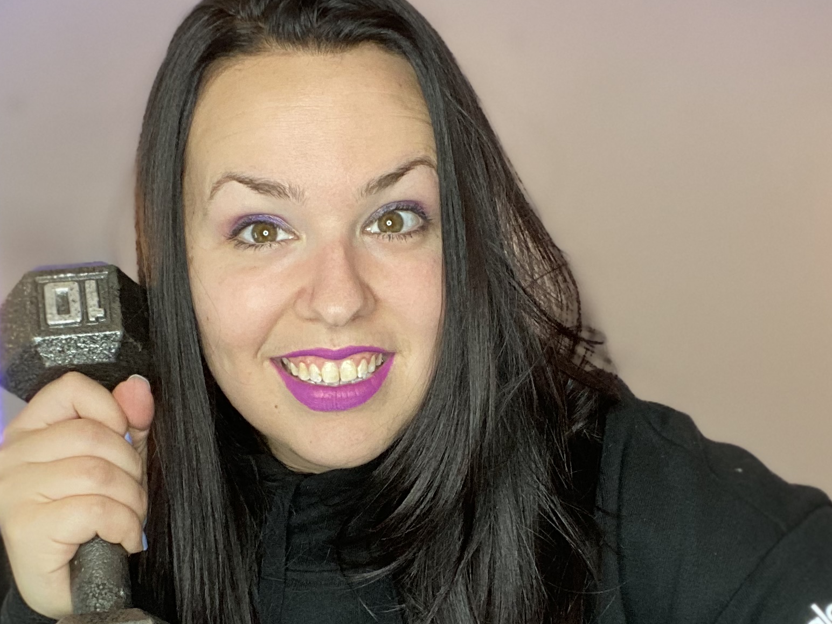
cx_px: 379
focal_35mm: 60
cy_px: 452
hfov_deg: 32.2
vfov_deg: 24.2
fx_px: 1442
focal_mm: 2.71
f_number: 2.2
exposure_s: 1/60
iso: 125
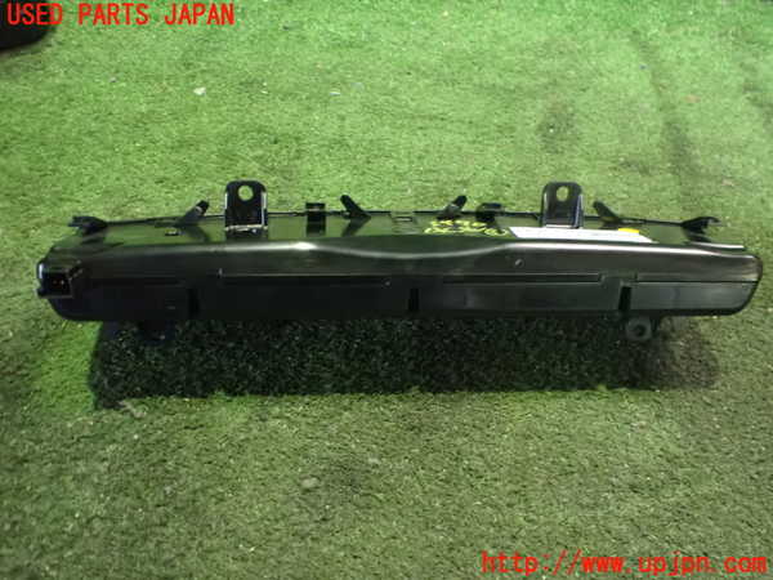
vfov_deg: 46.8
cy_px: 290
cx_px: 386
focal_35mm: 30
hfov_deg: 60.0
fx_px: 670
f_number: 2.3
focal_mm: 5.4
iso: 1600
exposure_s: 1/30
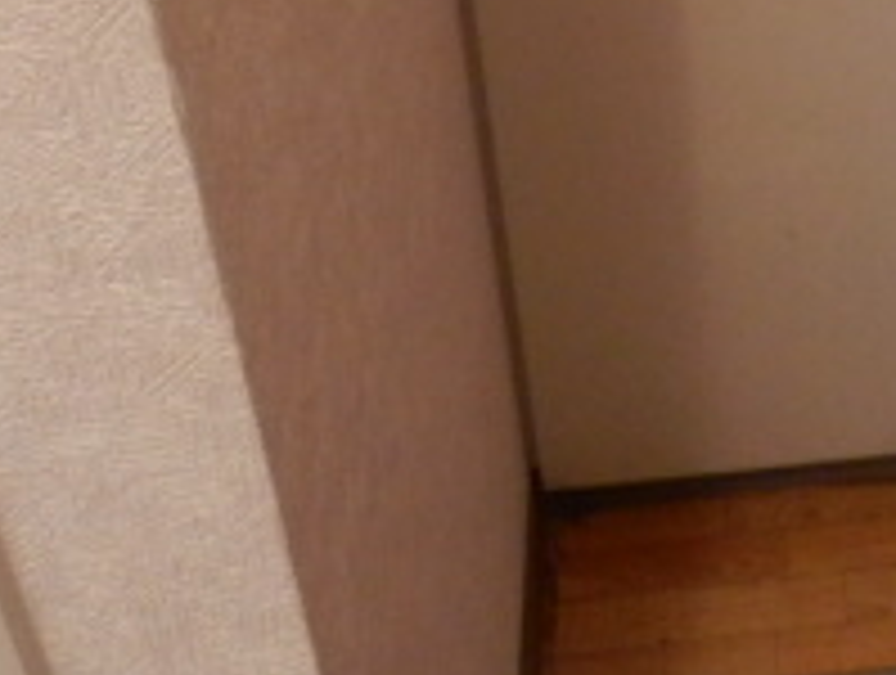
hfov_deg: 23.7
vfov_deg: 17.0
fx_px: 1997
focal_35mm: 77
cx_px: 991
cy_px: -396
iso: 640
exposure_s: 1/30
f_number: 3
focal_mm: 4.2
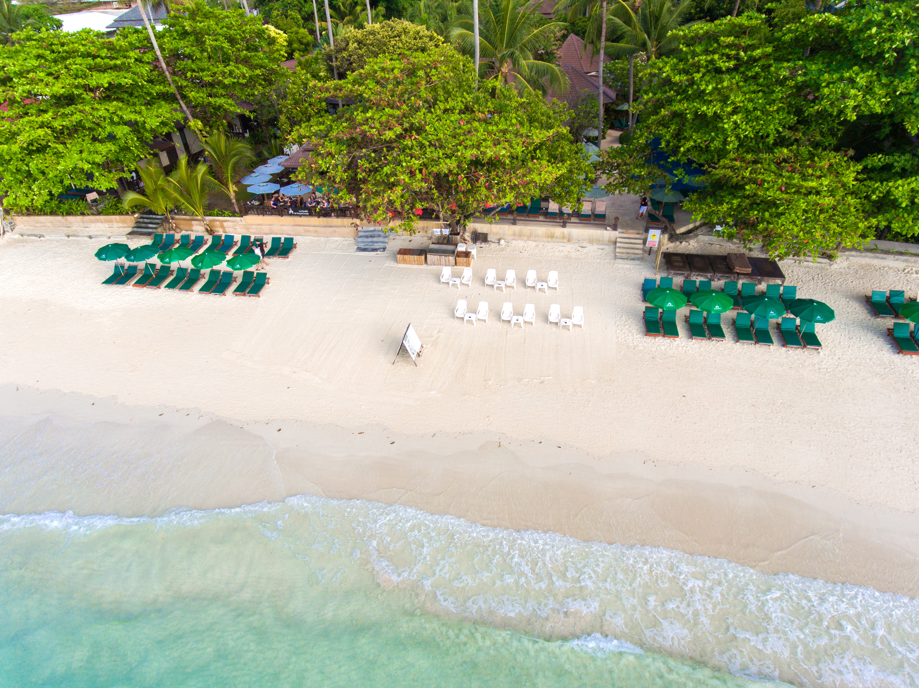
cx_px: 460
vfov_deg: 65.9
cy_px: 344
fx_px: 531
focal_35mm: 20
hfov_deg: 81.8
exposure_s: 1/500
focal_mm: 3.61
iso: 100
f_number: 2.8
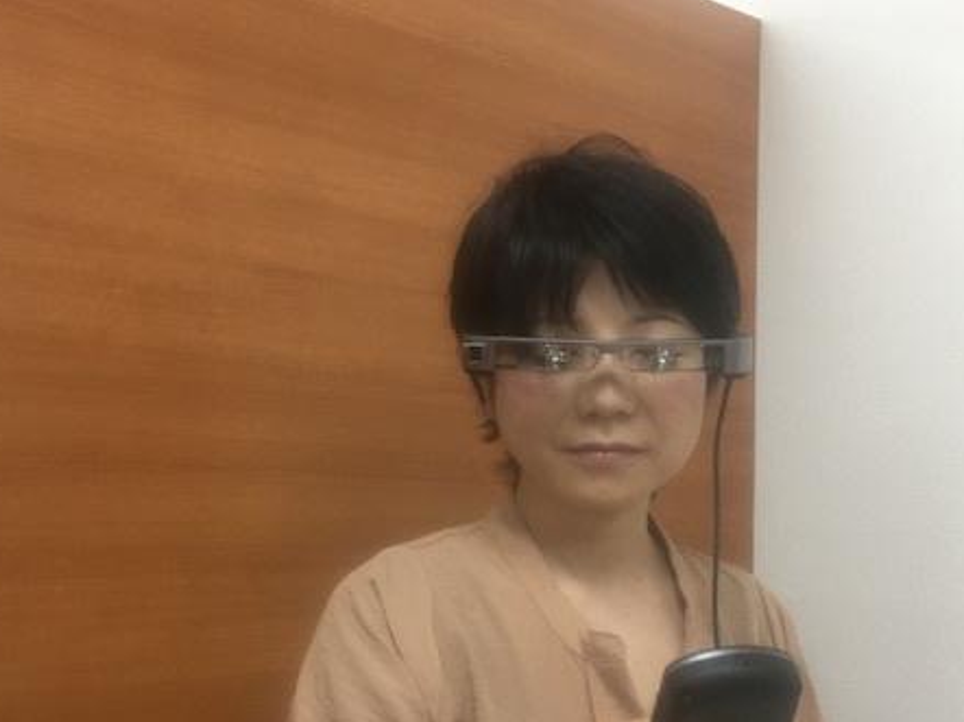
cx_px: 561
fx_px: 1169
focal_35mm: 42
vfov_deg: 34.0
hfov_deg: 44.7
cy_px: 486
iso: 80
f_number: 2.2
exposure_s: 1/30
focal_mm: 4.15
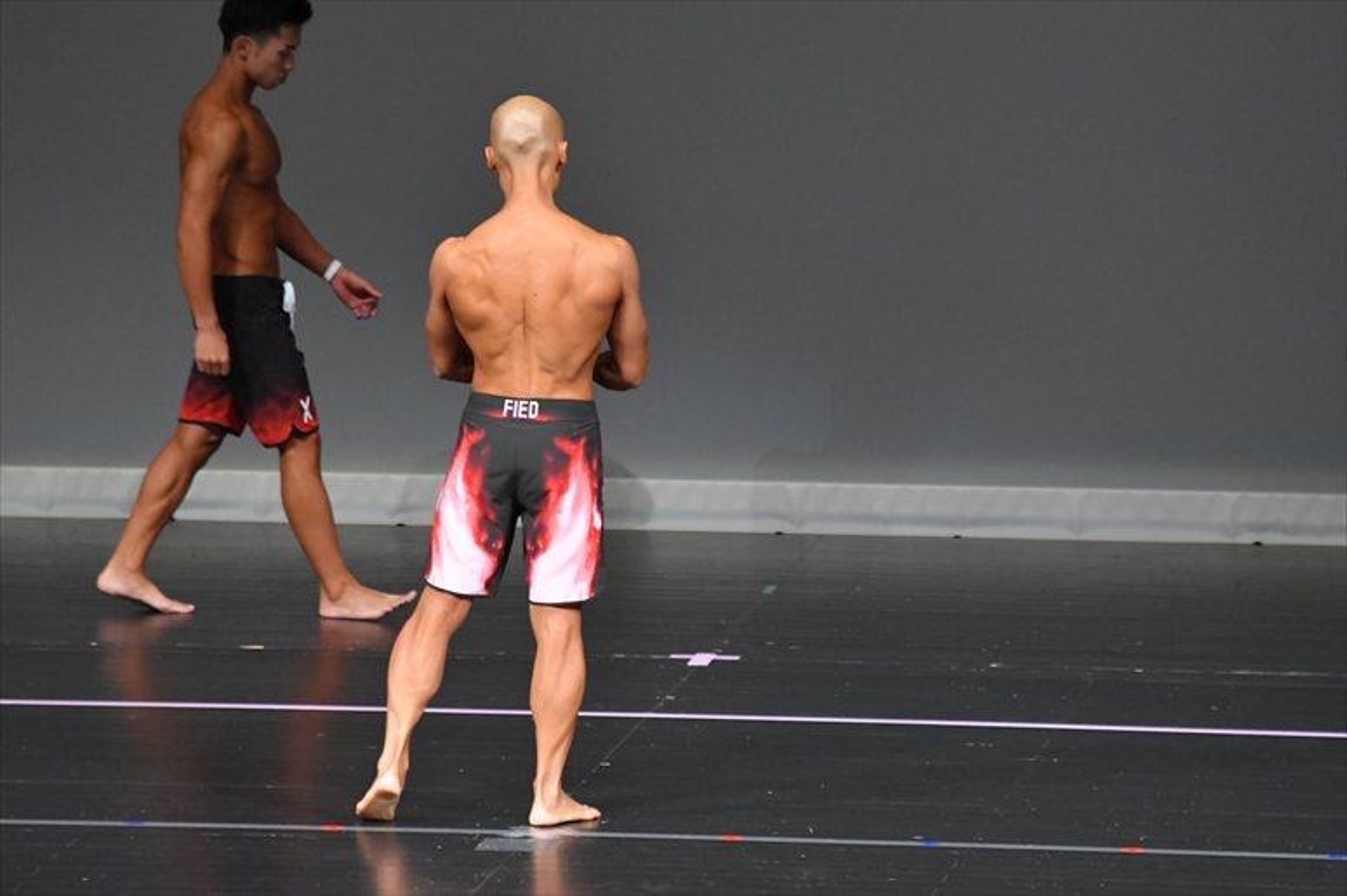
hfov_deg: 5.5
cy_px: 448
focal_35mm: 375
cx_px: 674
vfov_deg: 3.7
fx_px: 14025
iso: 5000
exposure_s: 1/400
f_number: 5.6
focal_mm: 250
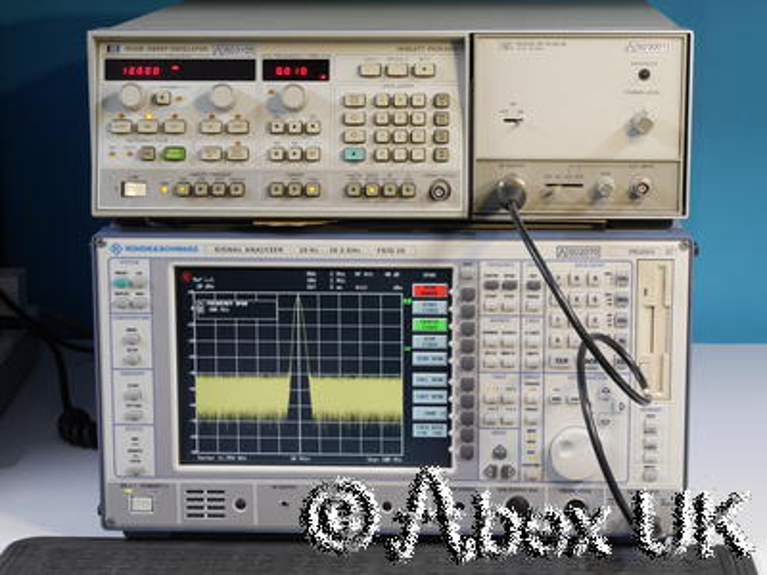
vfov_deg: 16.1
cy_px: 288
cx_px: 384
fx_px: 2038
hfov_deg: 21.3
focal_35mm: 92
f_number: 13
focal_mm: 46
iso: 400
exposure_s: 1/2
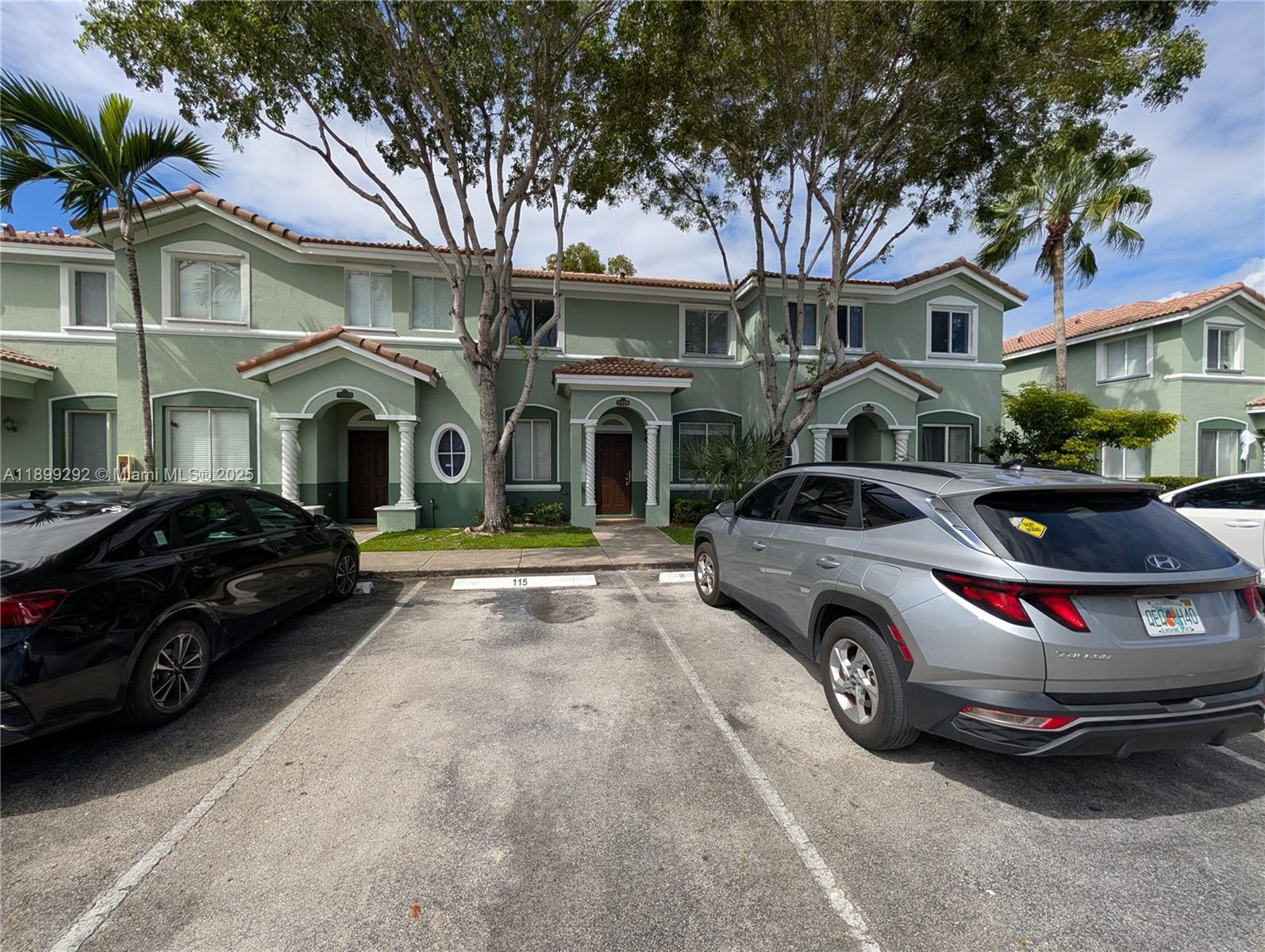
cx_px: 632
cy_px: 476
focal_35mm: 12
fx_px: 439
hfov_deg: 110.5
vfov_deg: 94.6
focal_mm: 2.02
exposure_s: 1/3448
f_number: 1.7
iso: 52
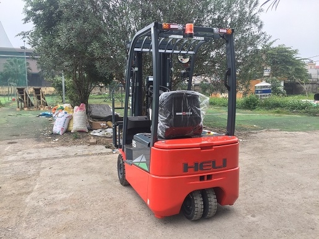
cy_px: 120
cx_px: 160
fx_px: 267
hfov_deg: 61.7
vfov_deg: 48.2
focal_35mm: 29
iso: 32
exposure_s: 1/231
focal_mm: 4.15
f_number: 2.2
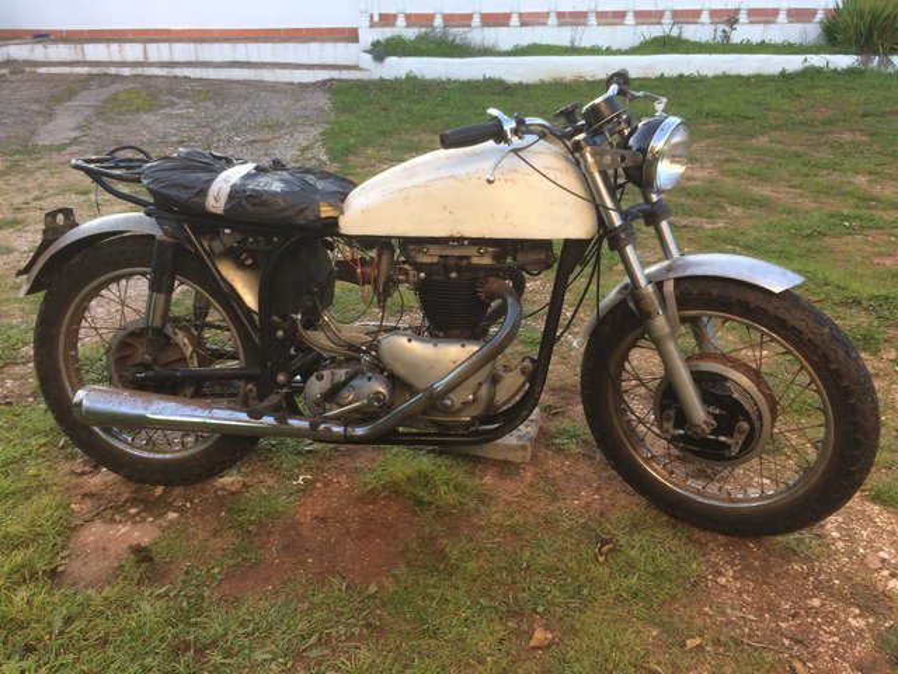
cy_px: 337
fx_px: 752
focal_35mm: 29
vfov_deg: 48.2
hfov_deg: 61.7
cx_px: 449
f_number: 2.2
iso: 32
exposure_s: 1/134
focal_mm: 4.15
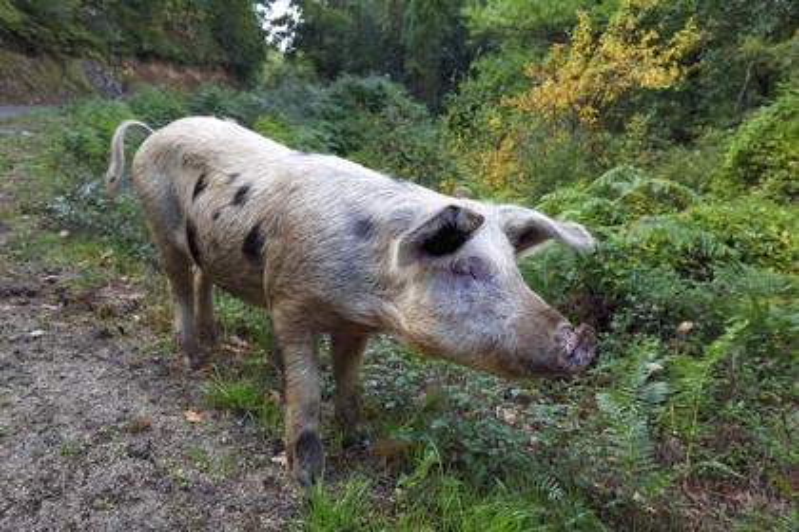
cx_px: 400
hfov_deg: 63.7
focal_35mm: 29
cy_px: 266
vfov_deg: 45.0
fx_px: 644
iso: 800
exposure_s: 1/200
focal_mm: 29
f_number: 10
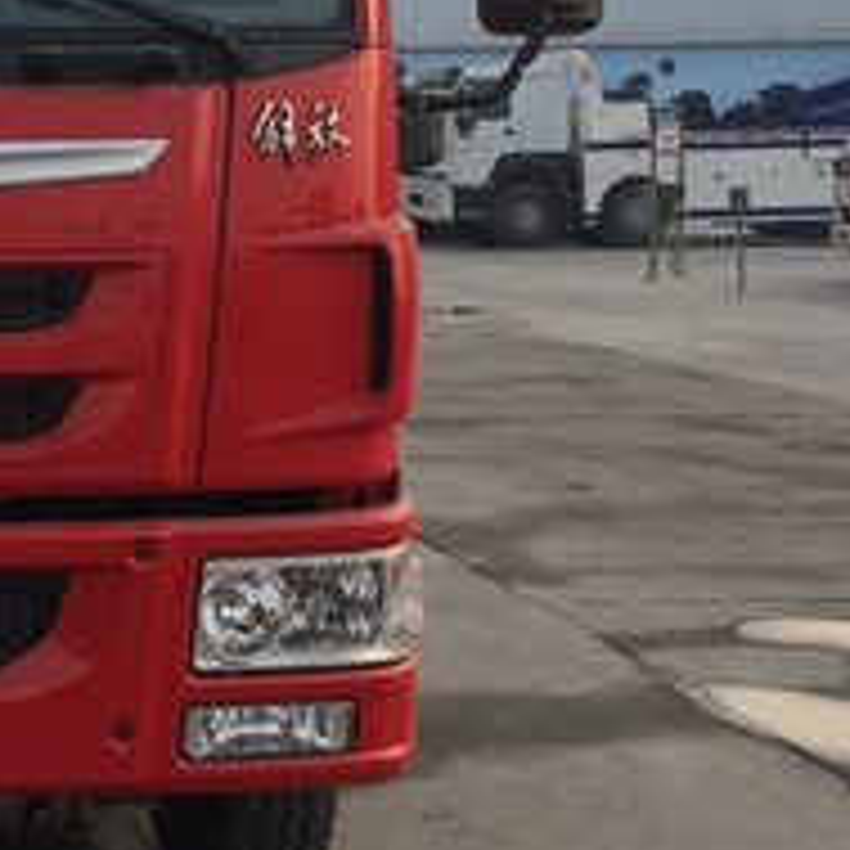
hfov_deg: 18.4
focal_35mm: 87
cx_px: -297
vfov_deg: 19.7
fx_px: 2417
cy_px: 162
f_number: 2.2
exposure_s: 1/436
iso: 32
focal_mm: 4.15
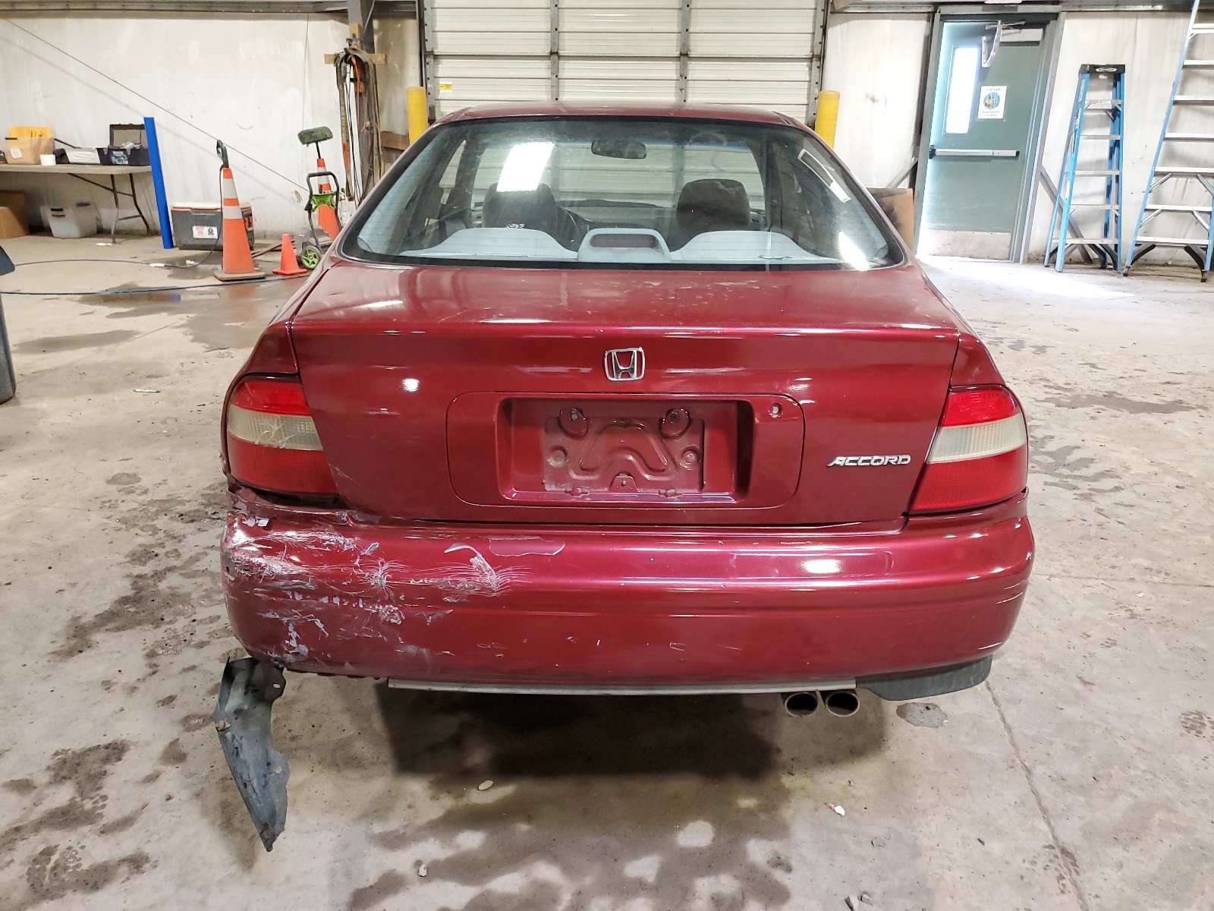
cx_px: 607
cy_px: 456
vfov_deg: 53.1
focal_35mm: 26
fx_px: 912
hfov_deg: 67.3
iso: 234
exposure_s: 1/60.2
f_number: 1.5
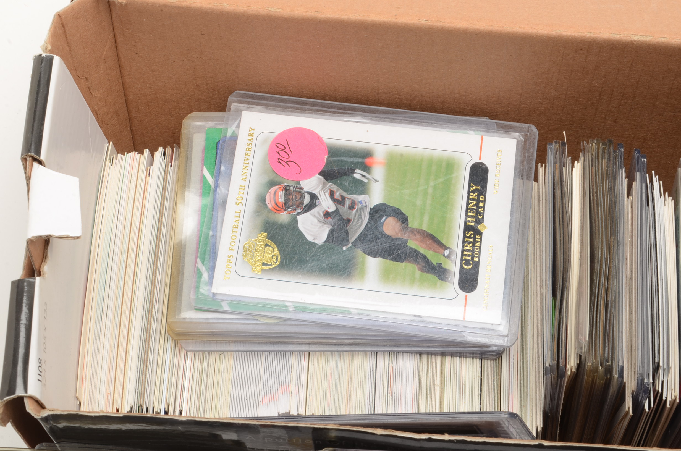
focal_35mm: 82
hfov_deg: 24.7
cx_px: 340
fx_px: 1557
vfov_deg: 16.5
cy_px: 226
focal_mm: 55
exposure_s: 1/160
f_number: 22
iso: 100
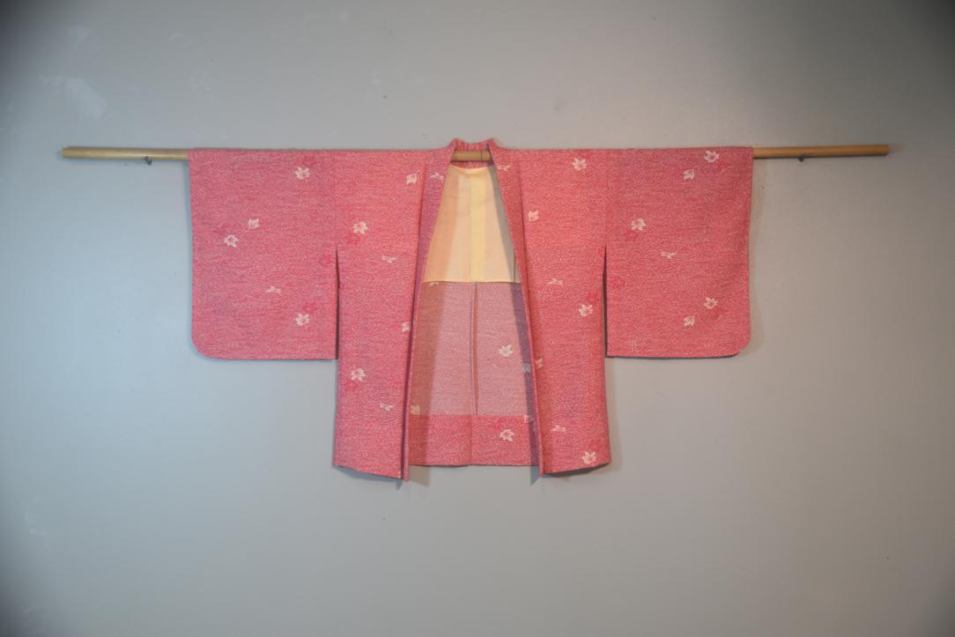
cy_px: 318
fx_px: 1273
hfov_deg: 41.1
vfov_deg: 28.1
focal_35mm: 48
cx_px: 478
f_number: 4.5
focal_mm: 32
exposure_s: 1/80
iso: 400
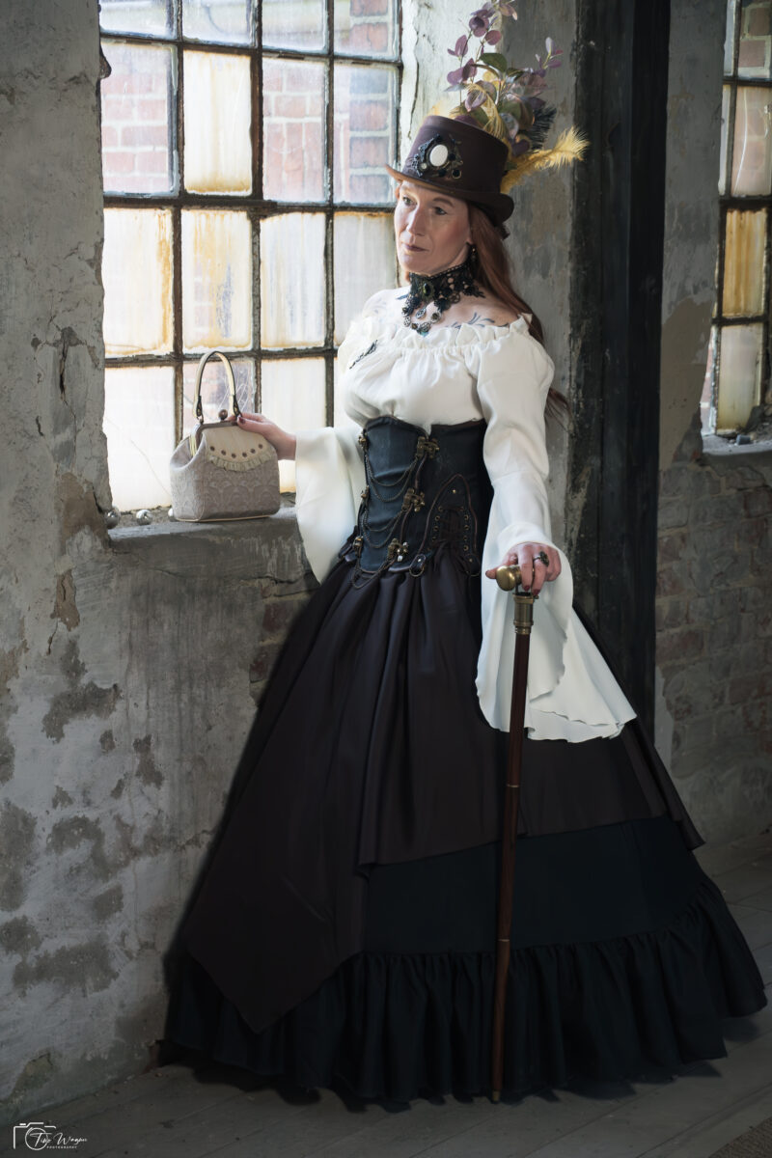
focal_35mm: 82
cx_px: 386
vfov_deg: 24.6
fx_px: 2654
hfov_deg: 16.6
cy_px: 579
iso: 800
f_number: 5
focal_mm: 55
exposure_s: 1/200
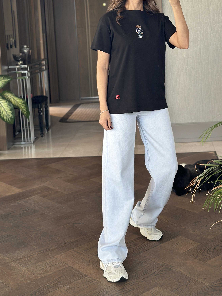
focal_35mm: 65
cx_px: 126
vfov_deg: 29.6
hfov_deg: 22.6
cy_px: 102
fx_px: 556
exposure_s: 1/62
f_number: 1.78
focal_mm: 6.86
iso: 125
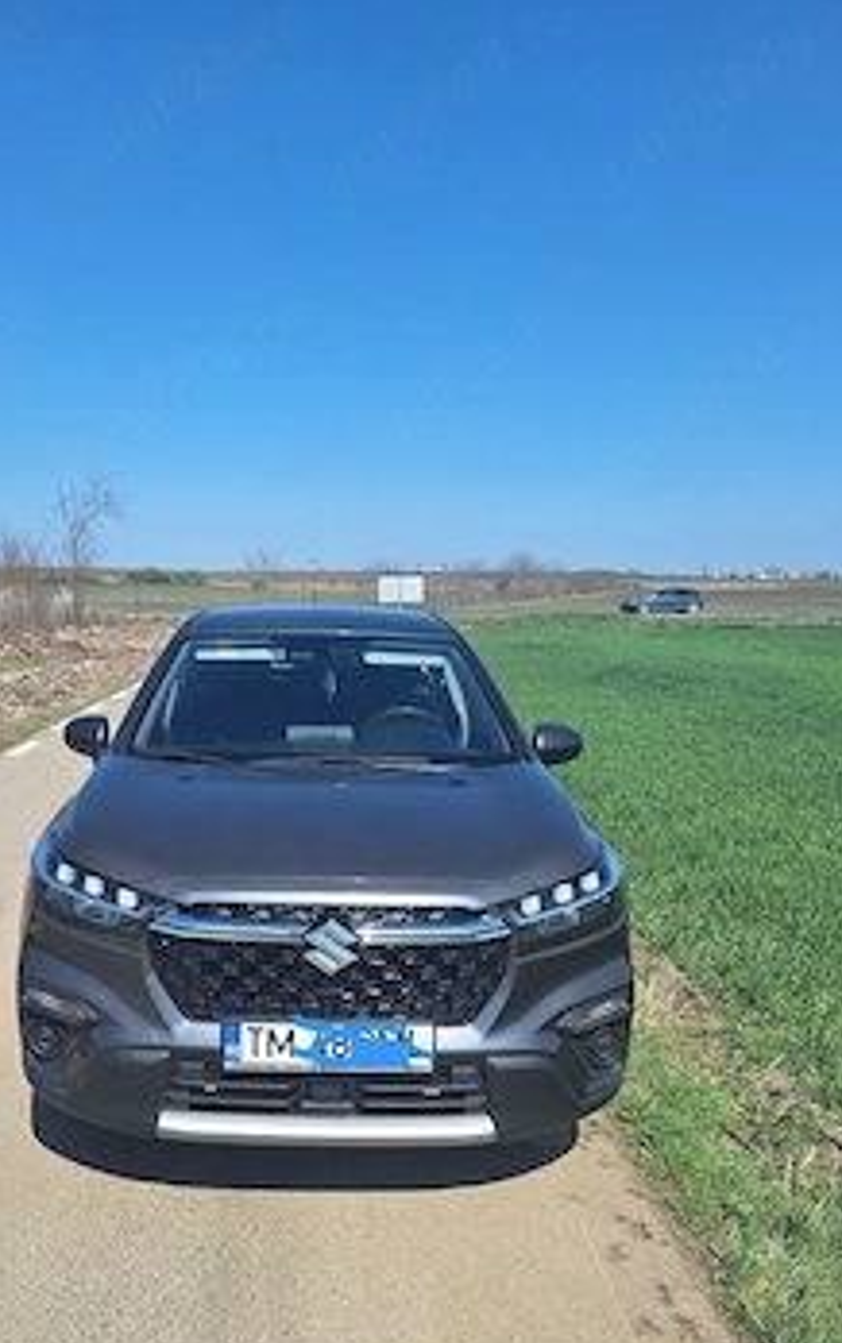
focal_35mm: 28
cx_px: 317
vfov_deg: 66.2
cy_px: 749
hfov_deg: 44.3
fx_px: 1026
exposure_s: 1/2500
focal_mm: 5.54
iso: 40
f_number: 1.8
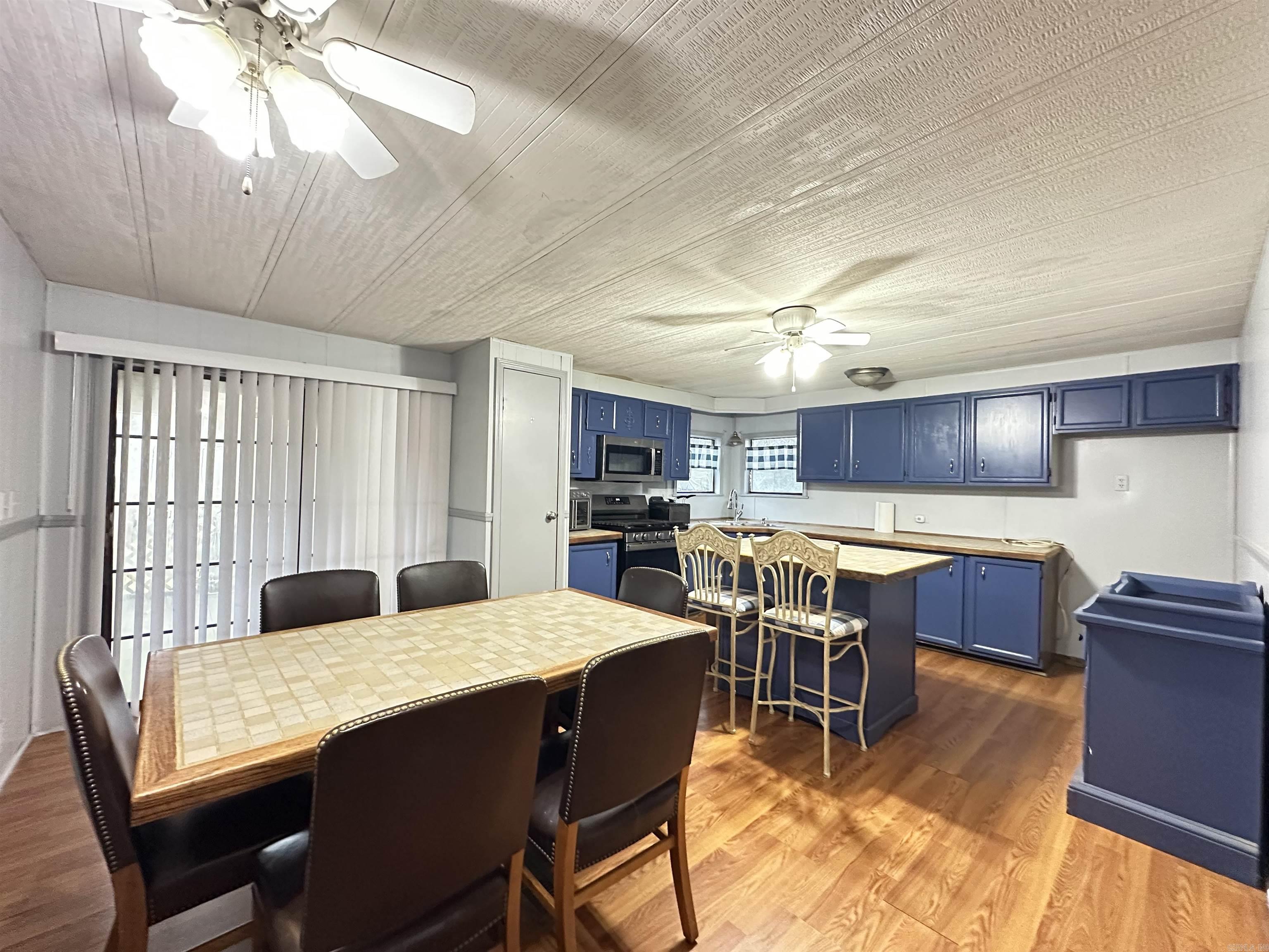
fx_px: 513
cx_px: 634
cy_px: 476
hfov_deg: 102.1
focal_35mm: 14
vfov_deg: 85.7
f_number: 2.2
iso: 800
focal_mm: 2.22
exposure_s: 1/60
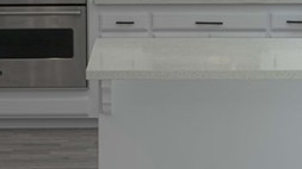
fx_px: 984
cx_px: 153
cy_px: -8
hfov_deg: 17.4
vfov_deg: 9.8
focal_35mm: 123
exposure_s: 1/160
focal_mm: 29
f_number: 4
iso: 160
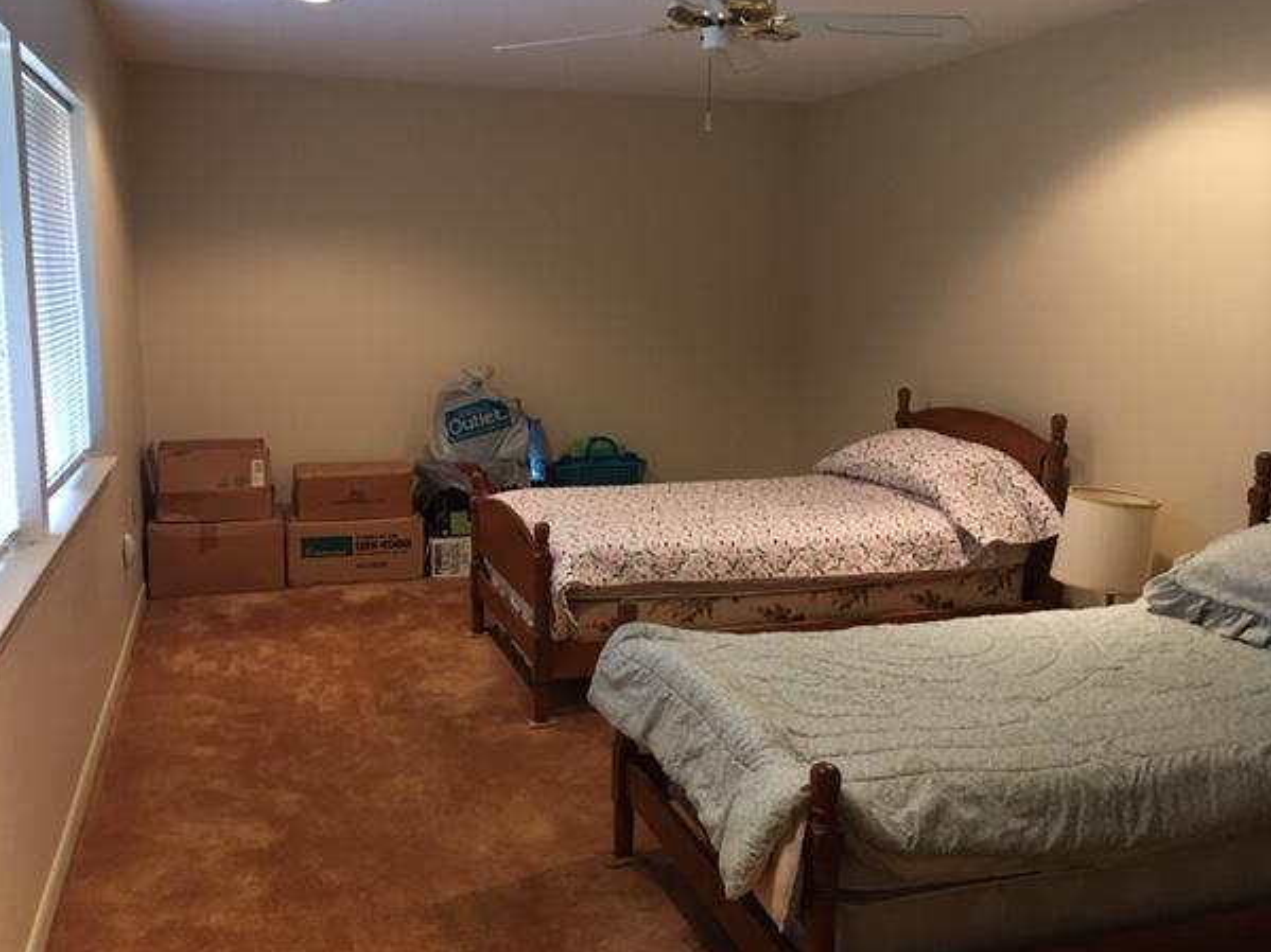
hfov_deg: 58.3
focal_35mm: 31
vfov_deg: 45.4
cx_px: 594
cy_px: 464
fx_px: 1138
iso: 160
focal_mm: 4.15
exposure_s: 1/30
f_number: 2.2
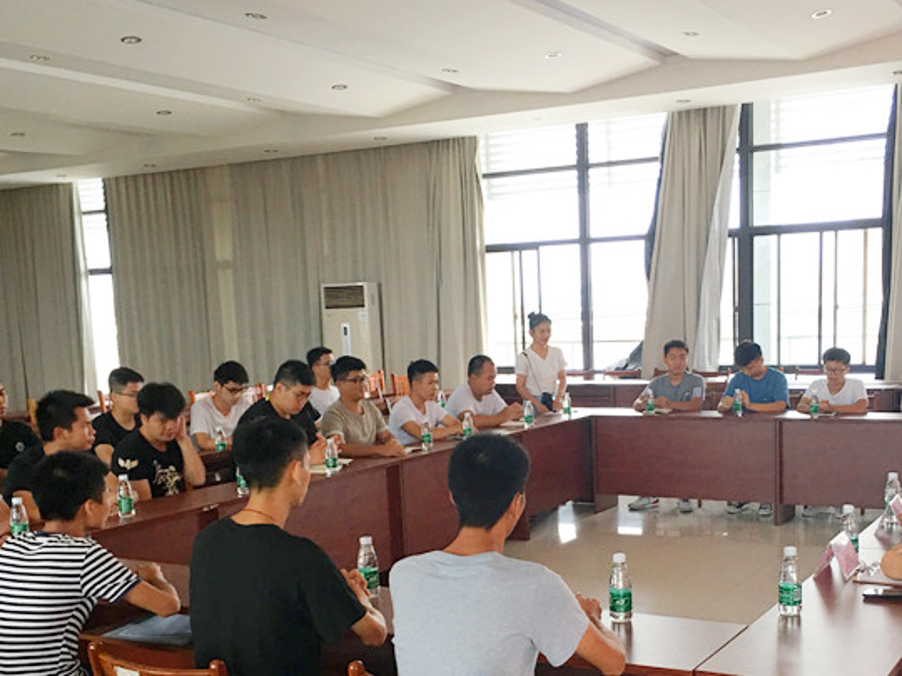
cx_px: 548
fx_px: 1120
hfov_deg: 43.6
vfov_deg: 33.1
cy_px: 482
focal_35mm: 43
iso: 40
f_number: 2.2
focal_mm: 4.15
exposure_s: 1/33
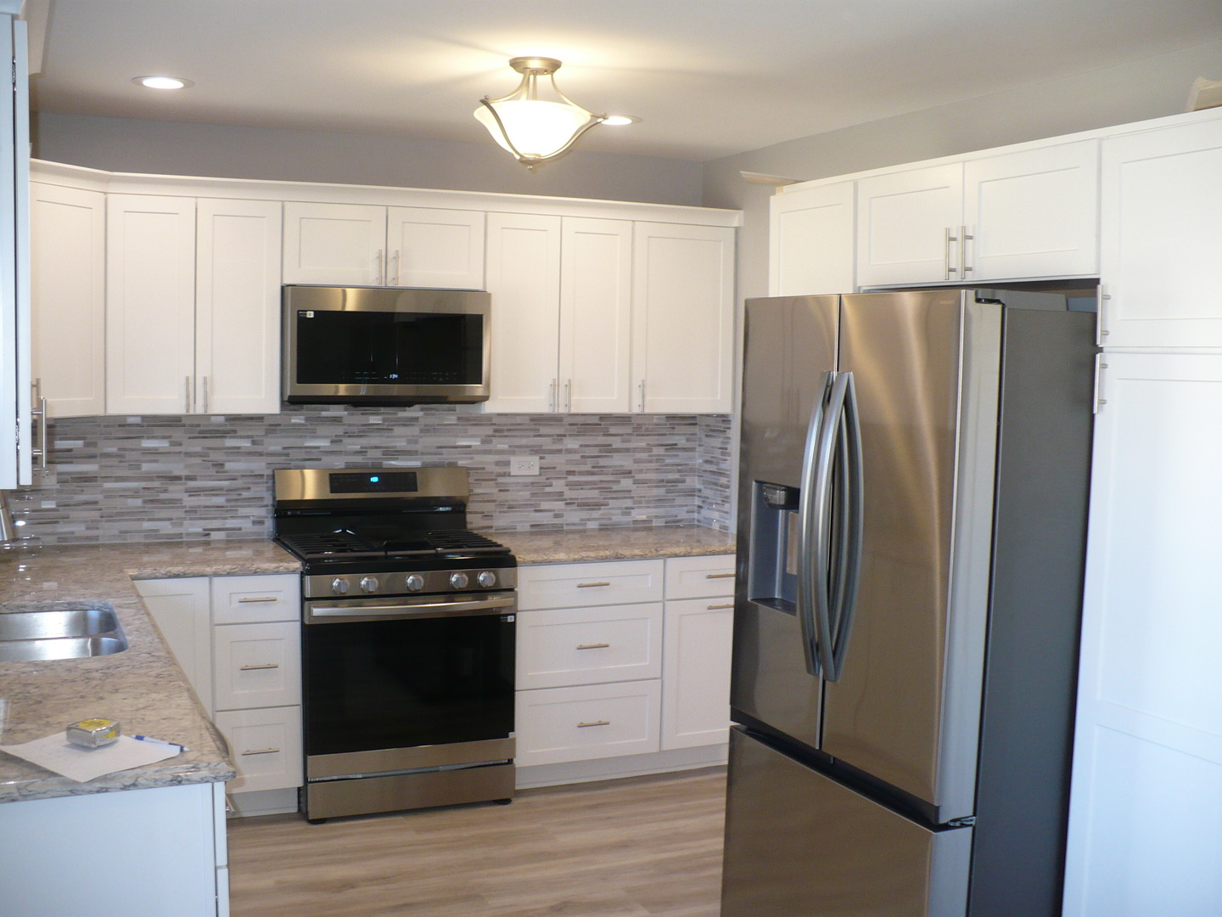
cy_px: 458
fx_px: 1306
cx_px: 611
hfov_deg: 50.1
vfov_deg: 38.7
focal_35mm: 37
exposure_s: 1/30
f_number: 2.8
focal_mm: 6.1
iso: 125
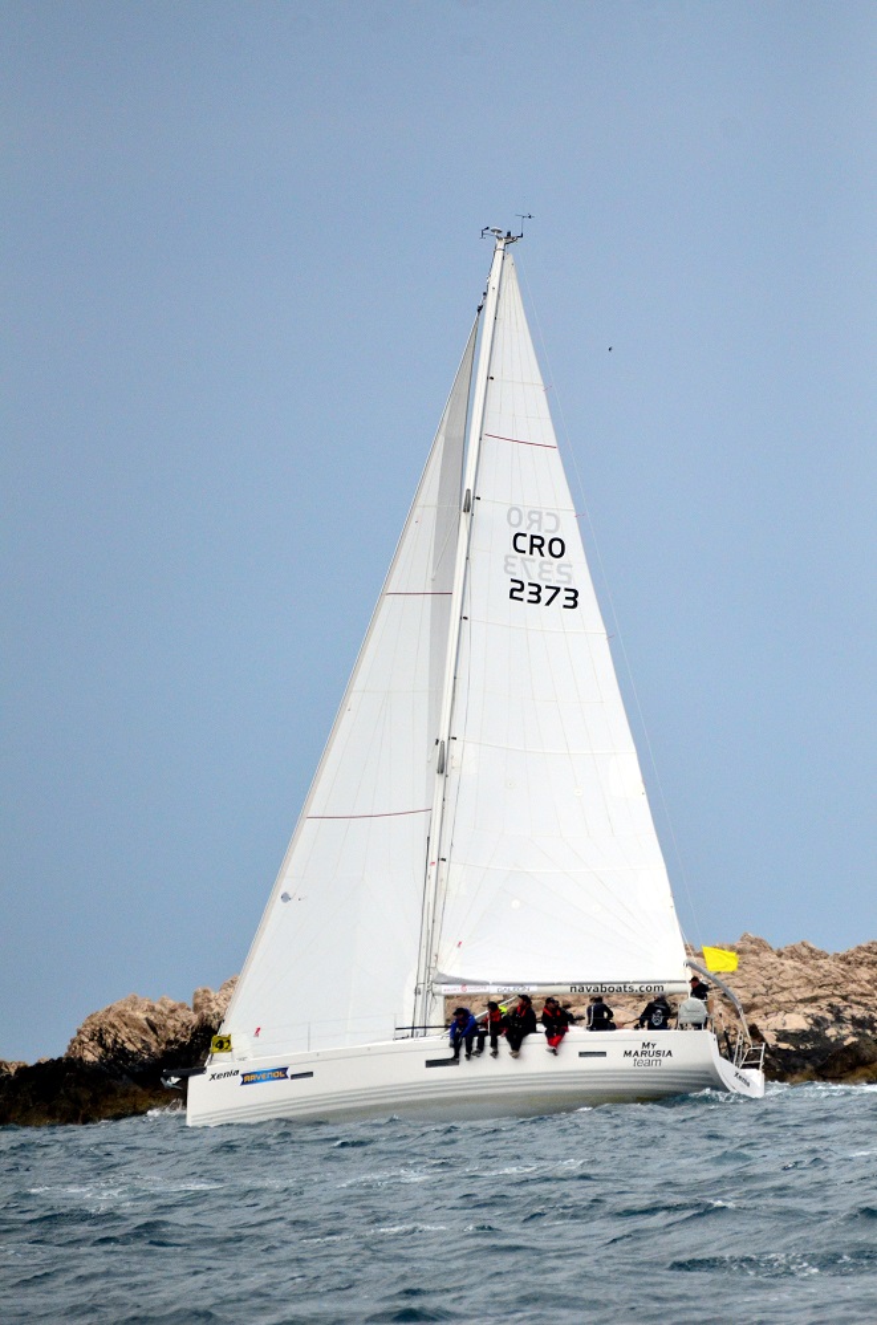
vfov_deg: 4.6
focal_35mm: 450
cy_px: 662
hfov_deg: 3.0
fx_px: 16529
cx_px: 438
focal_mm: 300
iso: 1600
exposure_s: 1/8000
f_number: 5.6
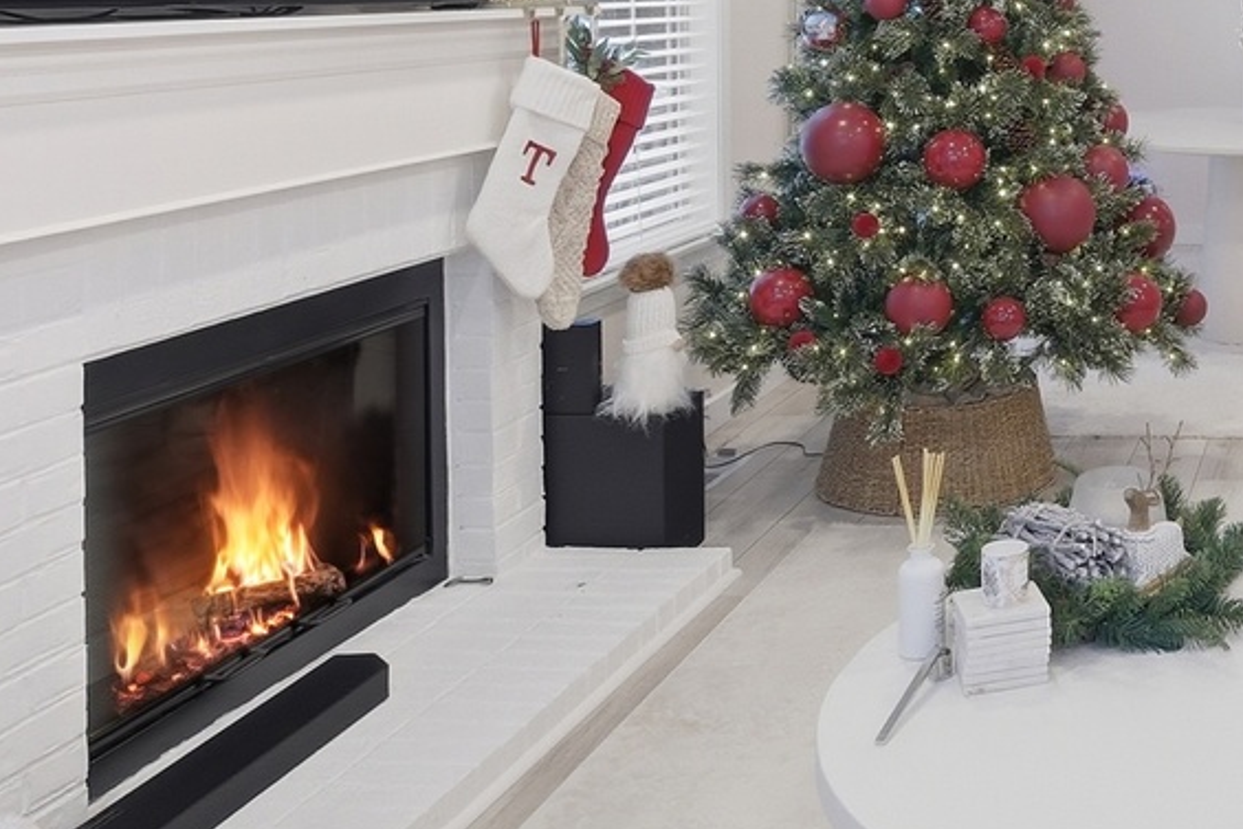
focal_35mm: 43
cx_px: 1336
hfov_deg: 38.4
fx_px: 1485
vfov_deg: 29.1
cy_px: -11
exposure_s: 1/280
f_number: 7.1
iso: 800
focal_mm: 10
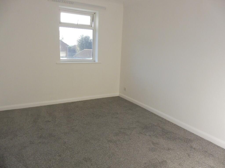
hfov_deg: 71.6
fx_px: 156
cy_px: 84
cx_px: 112
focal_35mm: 24
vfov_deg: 56.8
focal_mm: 4.3
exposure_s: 1/125
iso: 100
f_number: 4
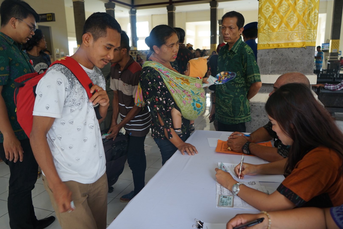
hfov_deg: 65.4
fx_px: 267
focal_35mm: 28
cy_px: 114
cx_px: 172
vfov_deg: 46.5
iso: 200
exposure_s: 1/60
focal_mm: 28
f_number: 4
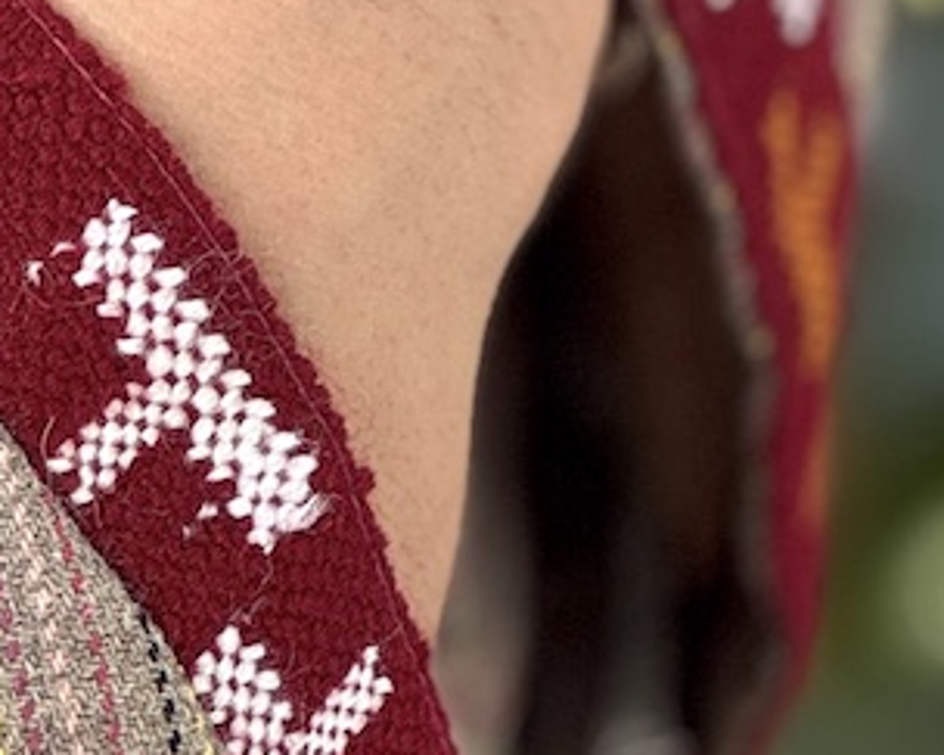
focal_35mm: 352
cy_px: -513
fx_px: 9831
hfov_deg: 5.5
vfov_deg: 4.4
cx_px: -175
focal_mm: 9
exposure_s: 1/99
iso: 64
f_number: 2.8
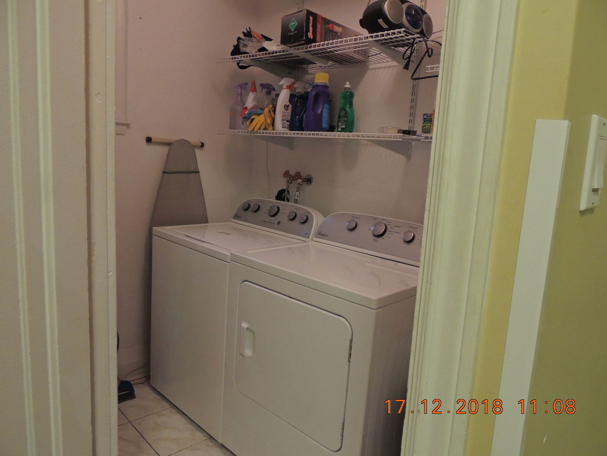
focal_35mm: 24
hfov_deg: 71.6
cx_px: 304
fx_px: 421
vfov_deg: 56.8
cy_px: 228
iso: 400
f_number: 3.3
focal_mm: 4.3
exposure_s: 1/25
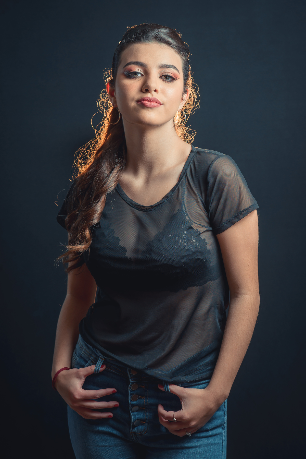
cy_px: 230
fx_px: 1083
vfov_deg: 23.9
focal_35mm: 85
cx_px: 153
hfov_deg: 16.1
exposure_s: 1/60
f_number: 8
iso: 200
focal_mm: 85
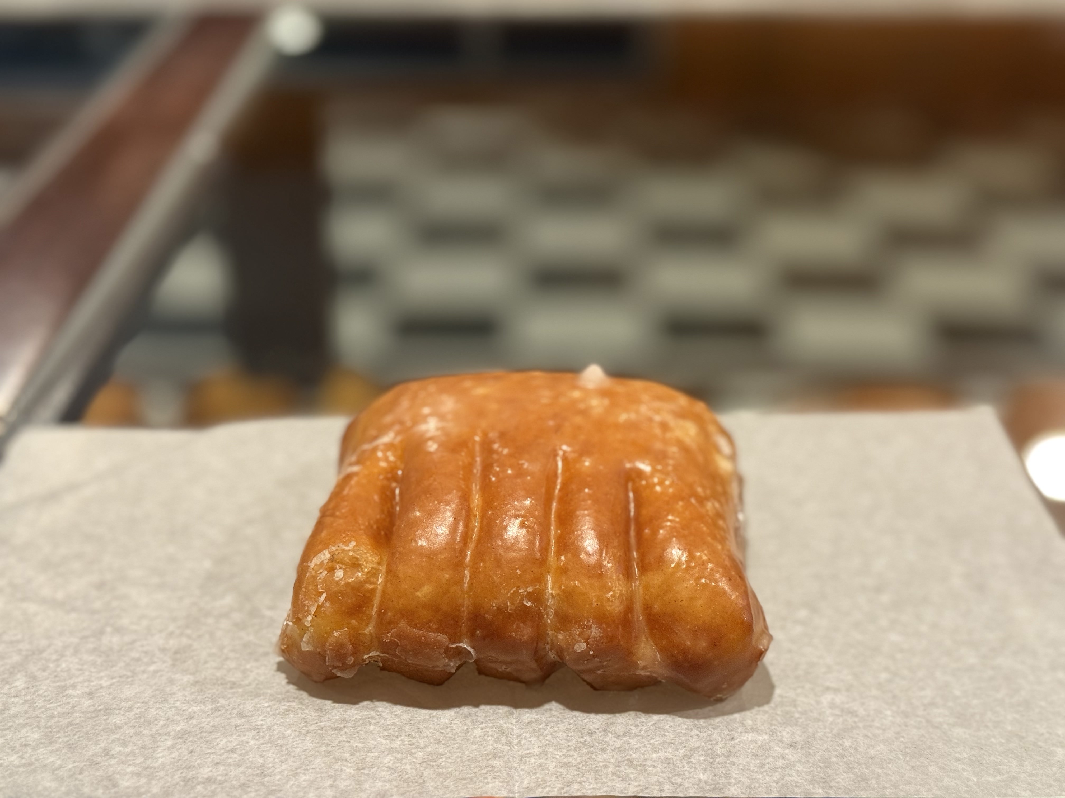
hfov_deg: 39.7
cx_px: 532
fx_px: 1477
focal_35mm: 48
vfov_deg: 30.3
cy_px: 399
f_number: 1.78
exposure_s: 1/60
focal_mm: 6.76
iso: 250
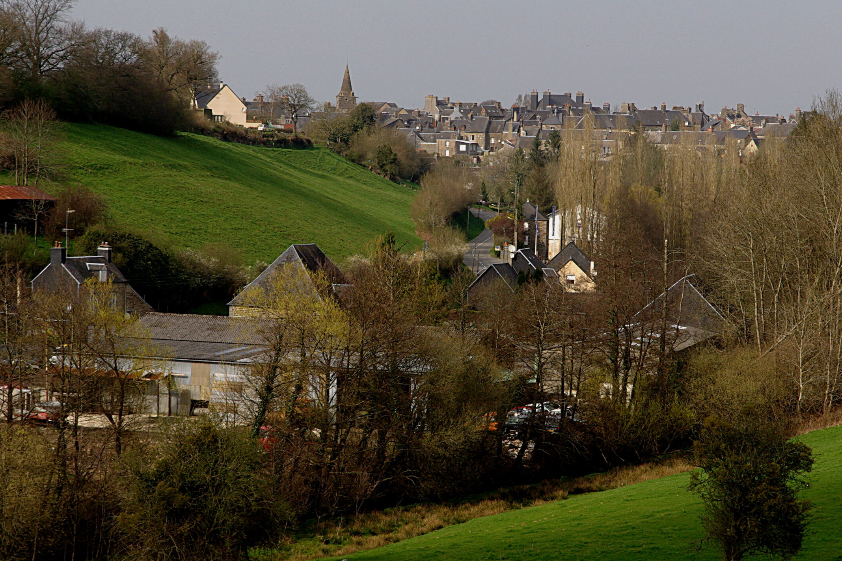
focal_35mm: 126
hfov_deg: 16.3
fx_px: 2947
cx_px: 471
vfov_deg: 10.9
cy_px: 266
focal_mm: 70
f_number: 11
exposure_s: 1/320
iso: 320
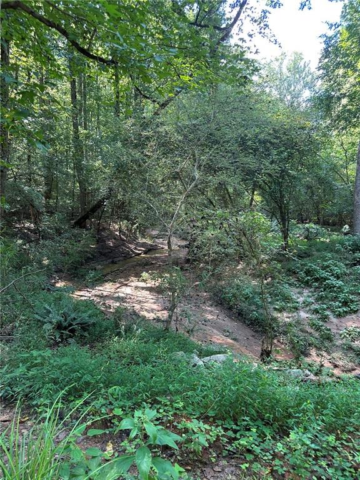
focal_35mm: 24
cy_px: 240
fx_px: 333
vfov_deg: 71.6
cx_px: 180
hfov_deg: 56.8
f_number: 1.78
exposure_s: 1/121
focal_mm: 6.86
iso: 200
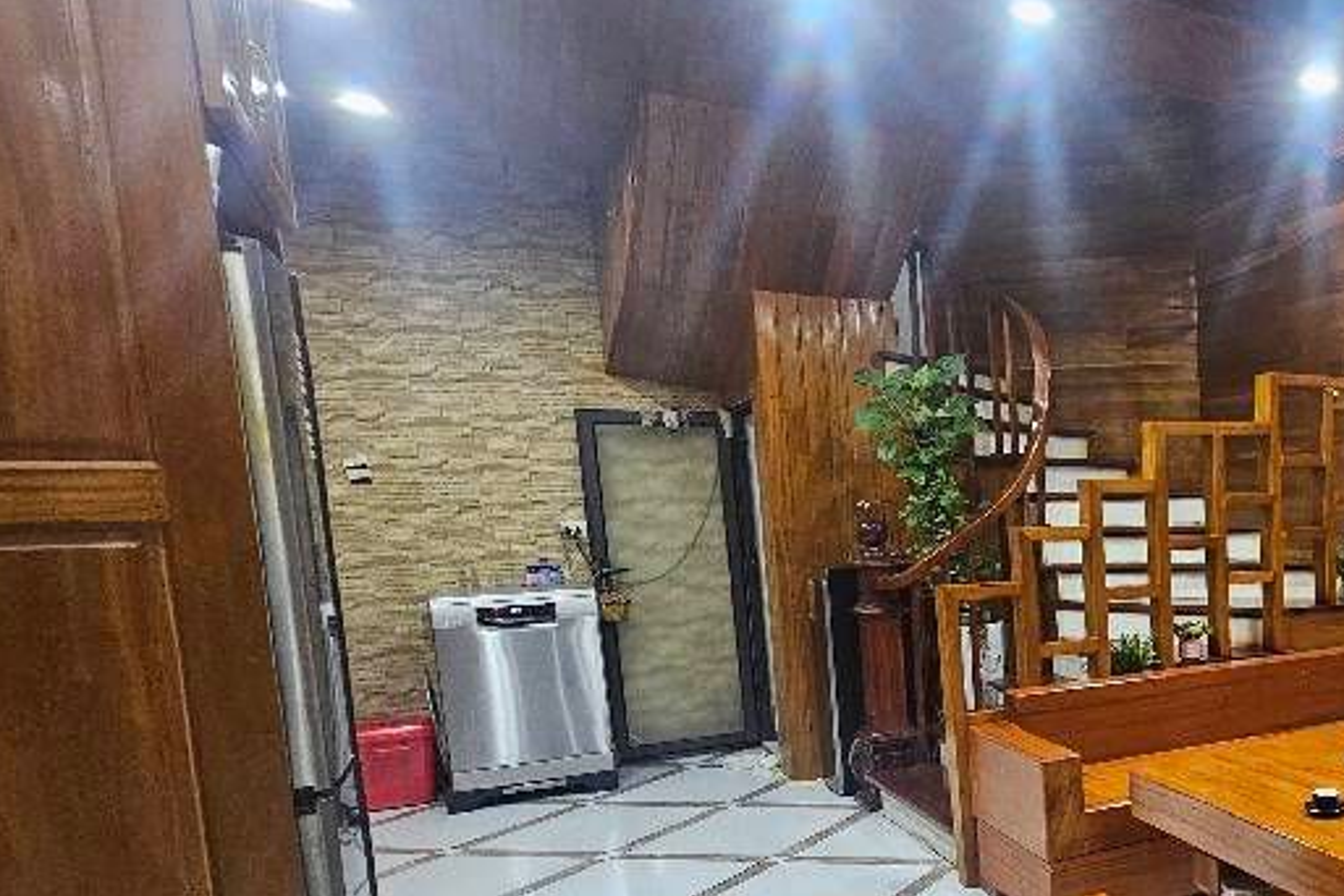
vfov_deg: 46.6
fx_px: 1008
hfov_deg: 54.2
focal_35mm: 27
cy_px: 647
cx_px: 1315
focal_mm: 2.2
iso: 400
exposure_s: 1/71
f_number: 2.2
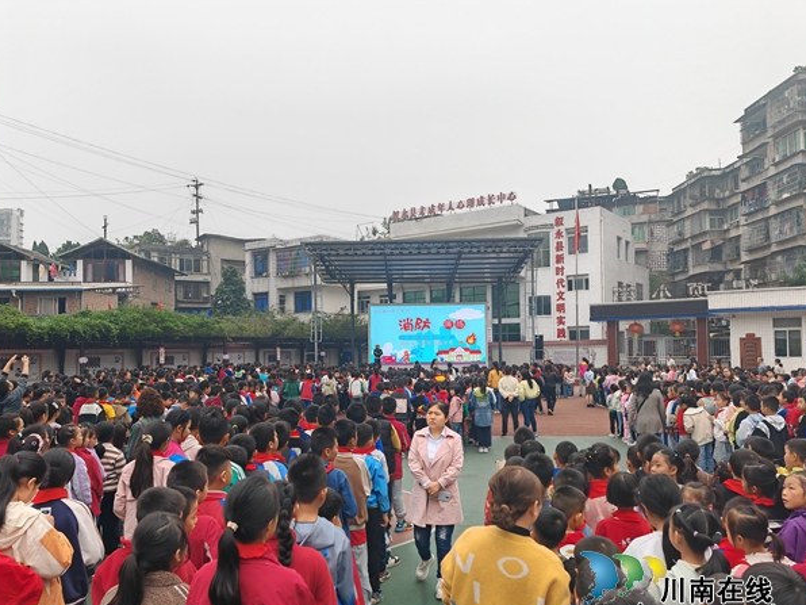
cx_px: 394
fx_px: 675
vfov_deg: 48.2
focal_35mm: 29
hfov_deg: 61.7
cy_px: 322
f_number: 1.6
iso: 50
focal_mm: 7.62
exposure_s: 1/800
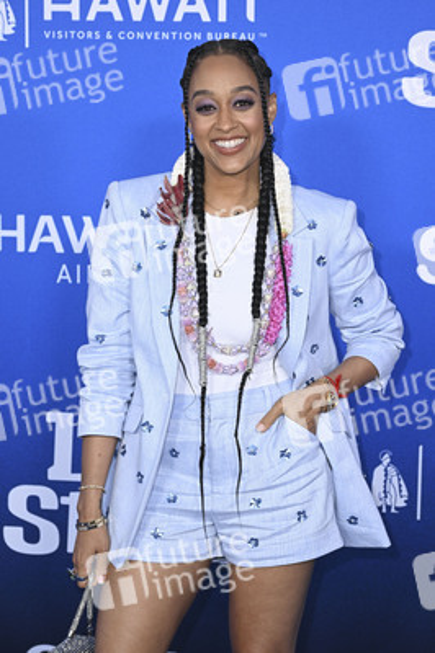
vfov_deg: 24.8
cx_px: 218
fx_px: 1489
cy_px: 326
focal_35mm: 82
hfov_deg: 16.6
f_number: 6.3
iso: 1600
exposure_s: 1/200
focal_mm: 82
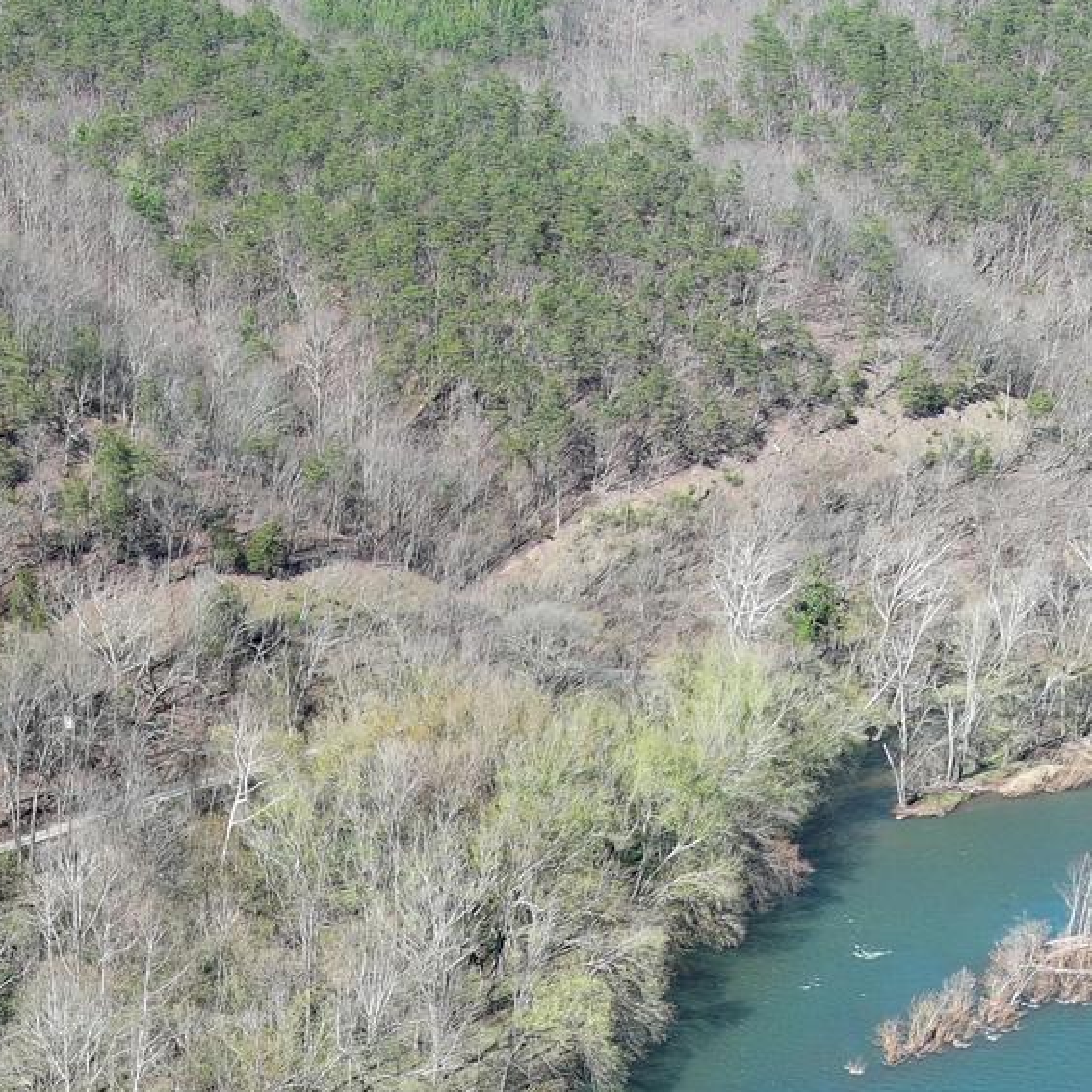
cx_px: 171
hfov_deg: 19.3
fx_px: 3176
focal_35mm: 89
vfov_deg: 18.5
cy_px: 1301
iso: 100
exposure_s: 1/509
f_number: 2.8
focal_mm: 10.57
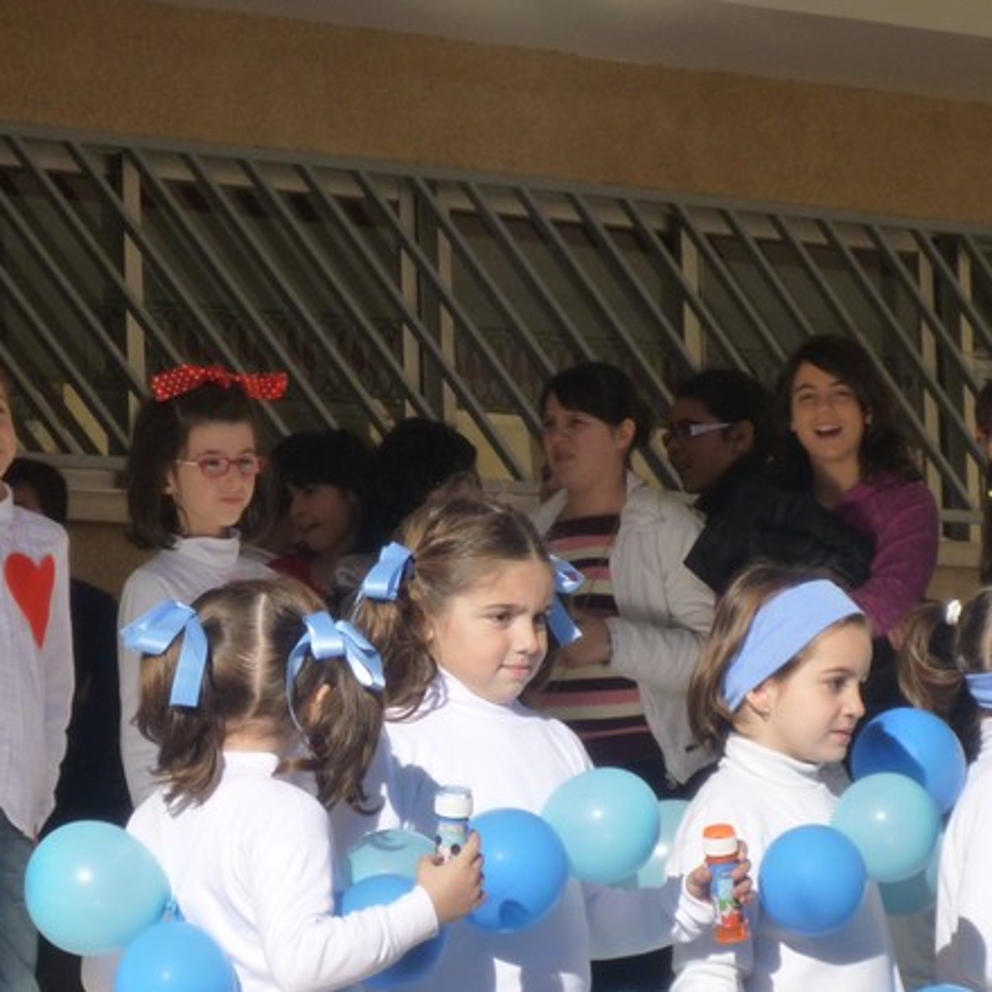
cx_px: 424
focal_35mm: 243
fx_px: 7879
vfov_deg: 7.2
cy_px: 706
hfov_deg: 7.2
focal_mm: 20.8
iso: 125
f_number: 5.8
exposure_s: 1/500
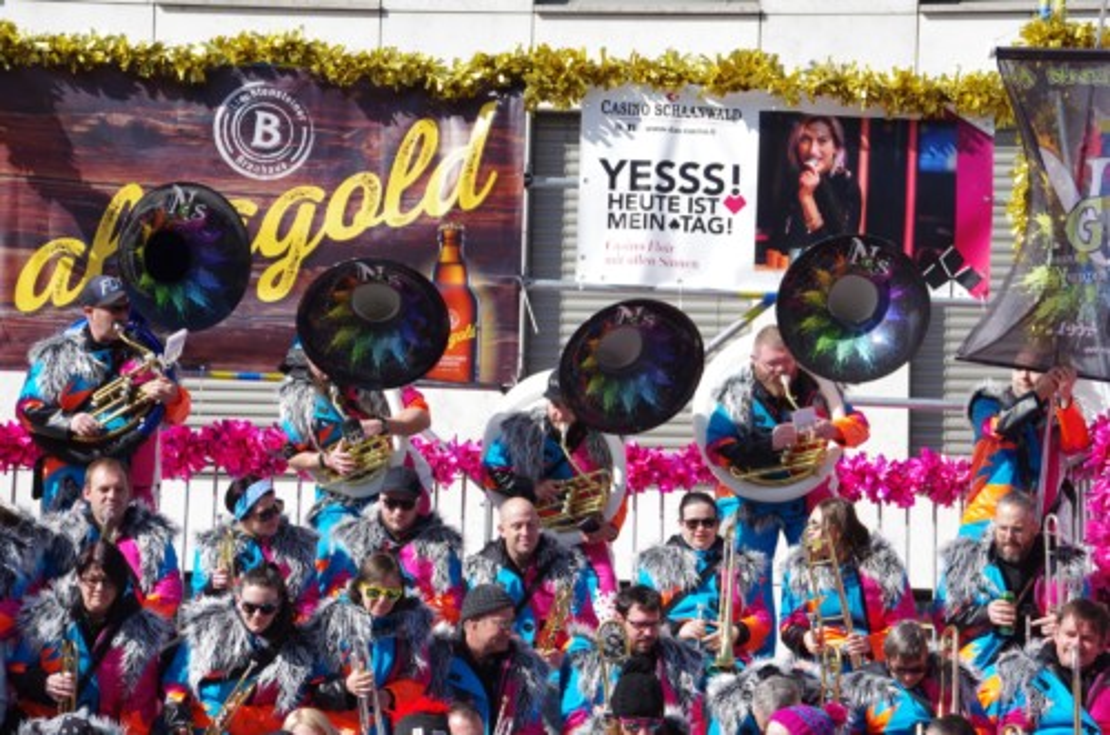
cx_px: 555
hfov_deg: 20.1
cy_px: 368
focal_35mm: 102
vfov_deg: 13.4
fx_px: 3138
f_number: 11
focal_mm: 68
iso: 200
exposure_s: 1/200
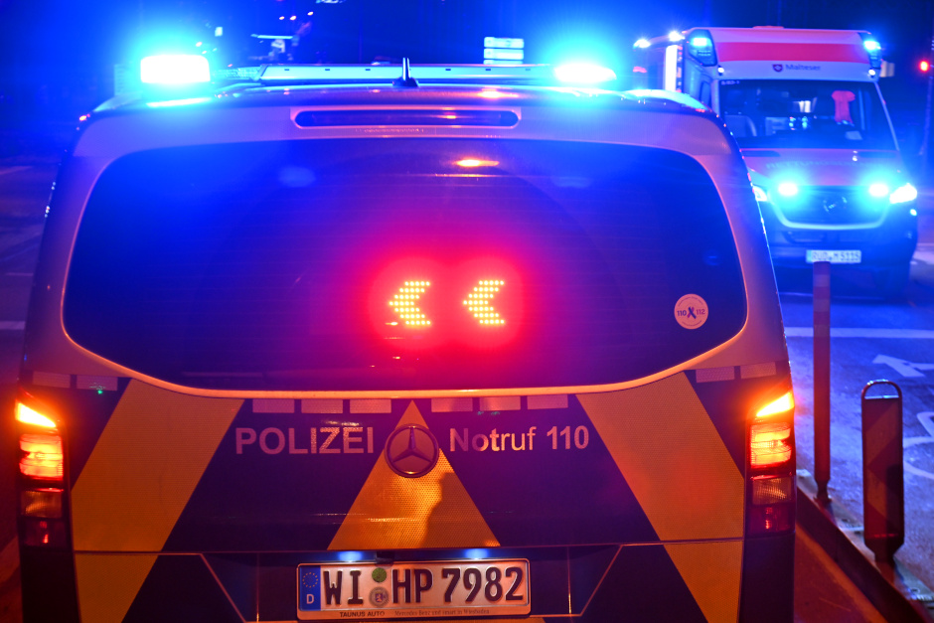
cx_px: 467
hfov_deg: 41.1
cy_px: 312
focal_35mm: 48
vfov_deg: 28.1
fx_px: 1245
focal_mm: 48
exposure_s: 1/15
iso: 500
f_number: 5.6
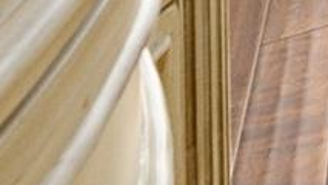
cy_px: -634
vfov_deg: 6.9
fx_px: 1027
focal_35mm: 118
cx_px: 1133
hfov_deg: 9.7
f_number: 7.1
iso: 500
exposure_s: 1/20
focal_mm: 15
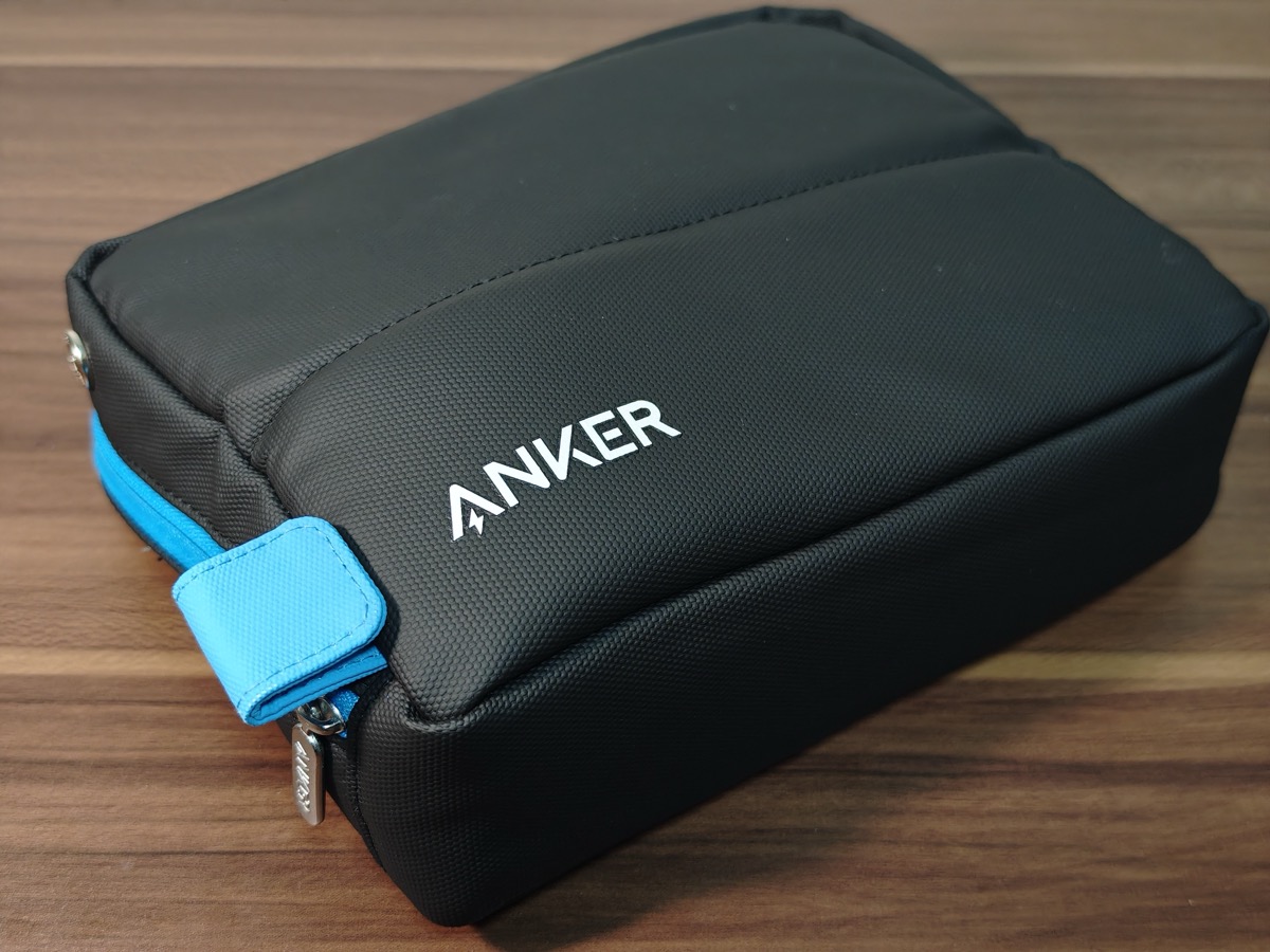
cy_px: 476
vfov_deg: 31.5
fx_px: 1688
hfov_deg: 41.2
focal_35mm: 46
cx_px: 635
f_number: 2
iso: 538
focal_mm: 8.72
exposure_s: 1/52.2
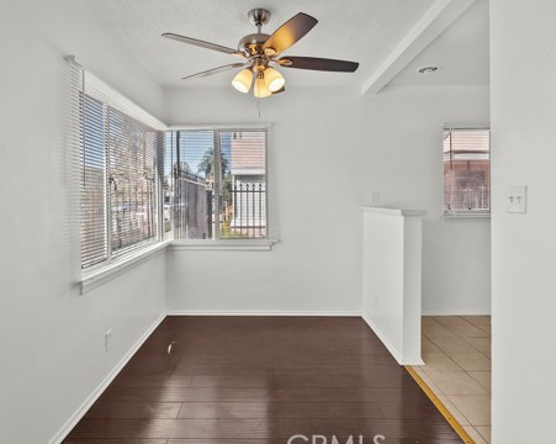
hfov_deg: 80.4
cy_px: 200
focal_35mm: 20
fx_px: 329
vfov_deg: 67.9
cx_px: 268
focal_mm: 15
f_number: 9
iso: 250
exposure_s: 1/15
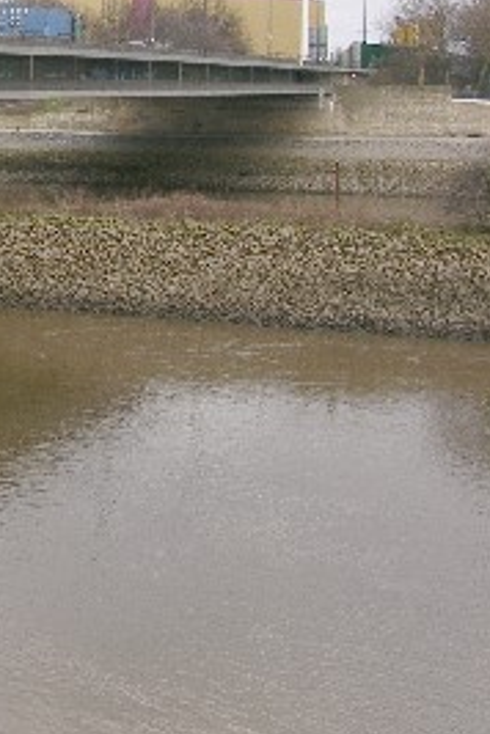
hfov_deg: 15.4
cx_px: -307
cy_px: 157
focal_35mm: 80
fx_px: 1633
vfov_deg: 25.0
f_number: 5
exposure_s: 1/62.9
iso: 50
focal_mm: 8.9
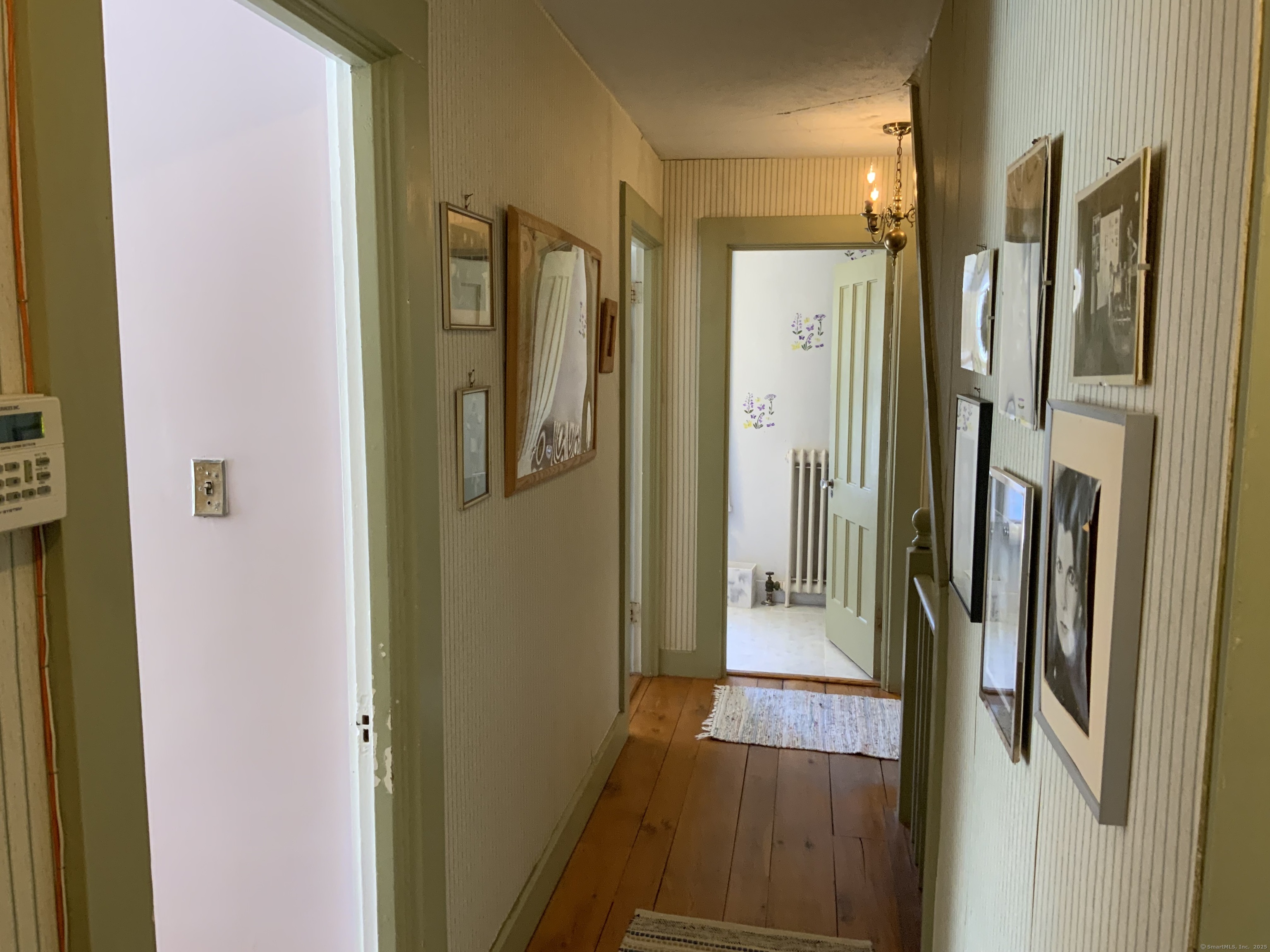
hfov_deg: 61.7
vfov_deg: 48.2
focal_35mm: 29
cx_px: 635
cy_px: 476
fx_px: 1064
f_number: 1.8
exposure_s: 1/60
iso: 125
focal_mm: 3
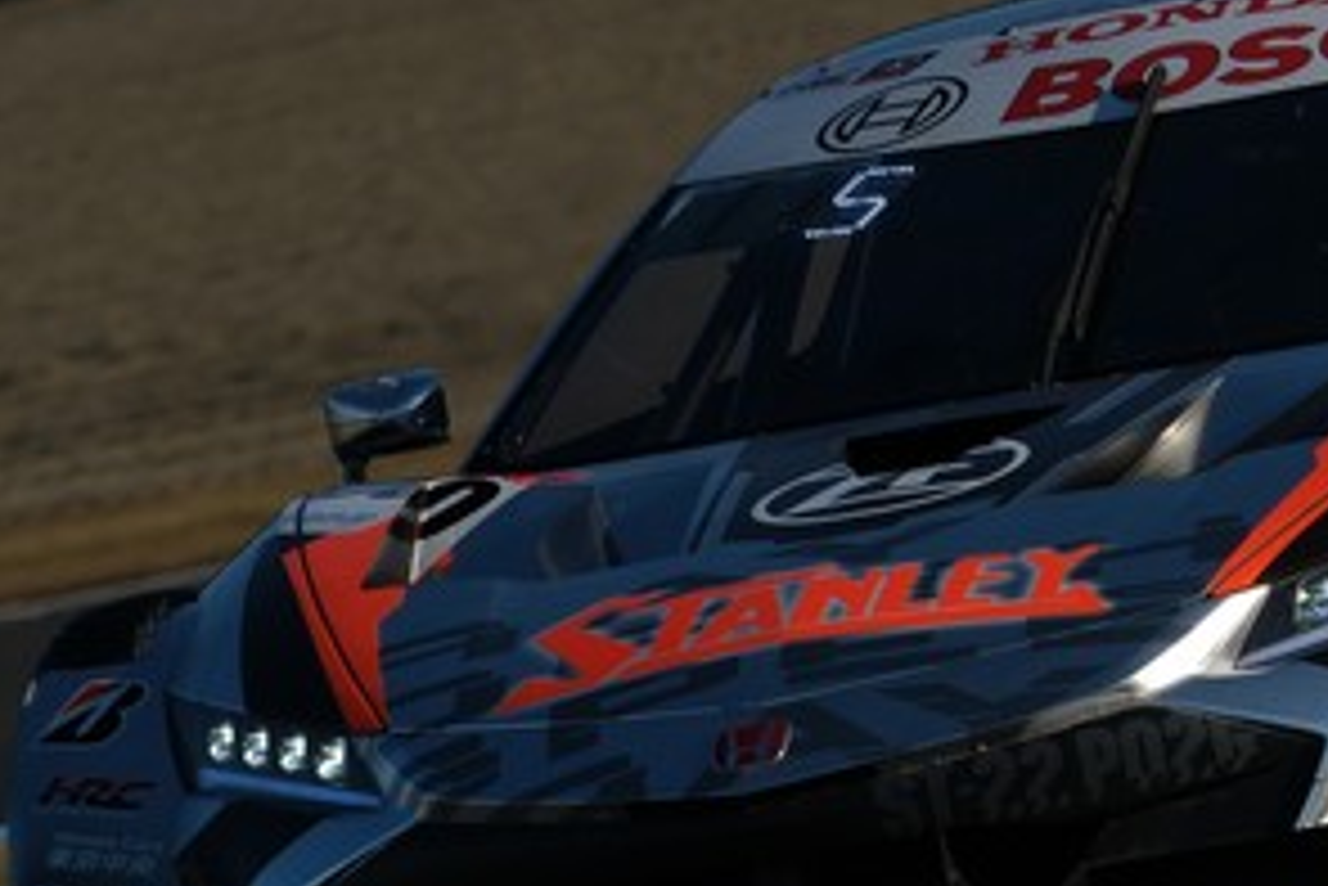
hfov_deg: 1.8
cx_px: 1387
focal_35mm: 1117
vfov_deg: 1.2
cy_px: 454
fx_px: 41223
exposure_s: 1/640
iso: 200
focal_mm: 305.2
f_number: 9
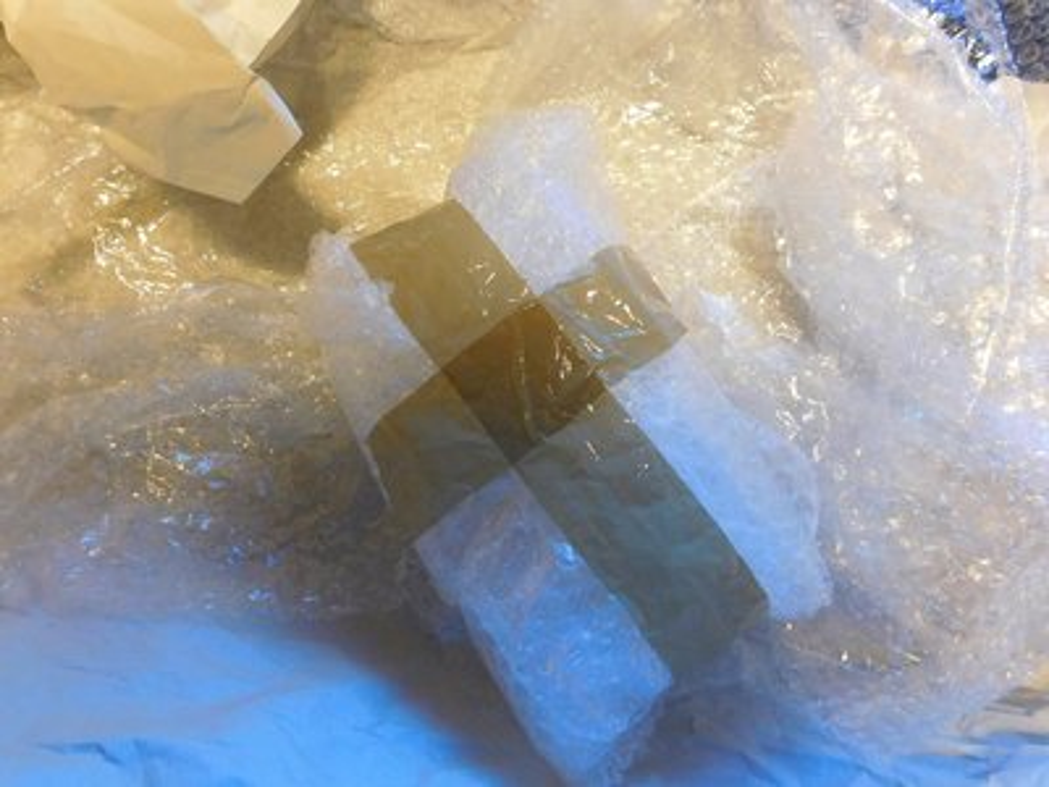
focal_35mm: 23
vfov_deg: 58.9
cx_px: 524
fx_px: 697
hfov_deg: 73.9
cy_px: 394
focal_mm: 4
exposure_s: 1/8
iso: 640
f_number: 3
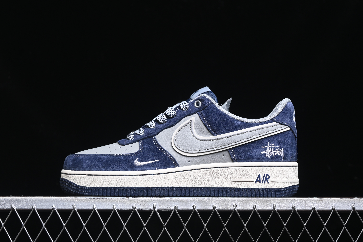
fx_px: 756
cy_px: 121
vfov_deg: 18.2
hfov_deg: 27.0
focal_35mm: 75
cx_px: 182
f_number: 6.3
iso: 160
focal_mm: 50
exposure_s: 1/60
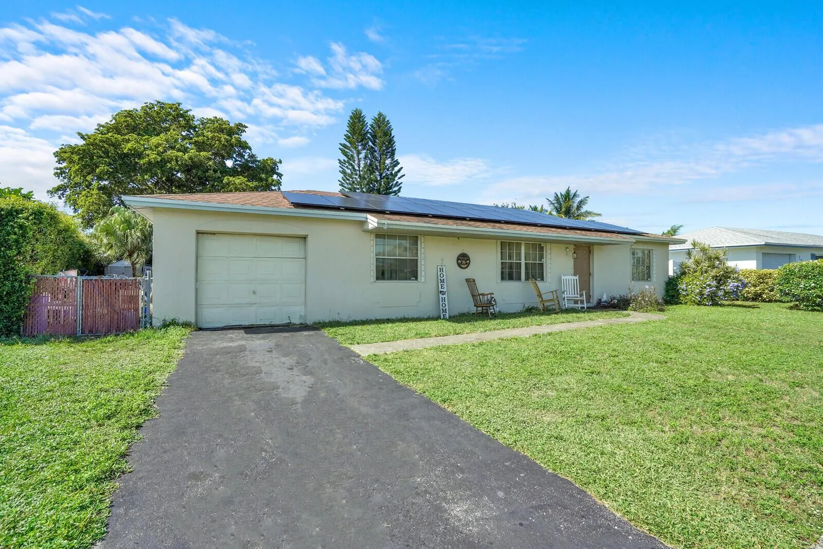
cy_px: 274
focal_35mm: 16
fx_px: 366
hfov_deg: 96.7
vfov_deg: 73.7
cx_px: 412
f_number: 8
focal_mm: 16
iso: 800
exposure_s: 1/1250
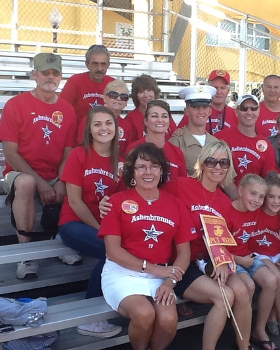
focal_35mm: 58
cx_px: 219
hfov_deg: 25.8
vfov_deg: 32.5
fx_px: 600
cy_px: 173
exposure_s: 1/177
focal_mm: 2.03
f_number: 2.4
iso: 40
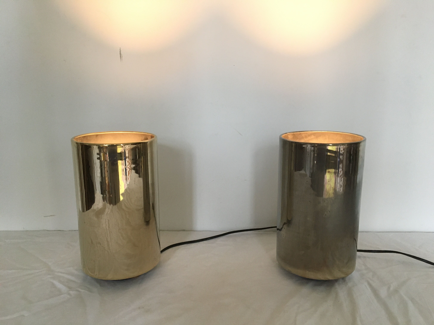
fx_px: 364
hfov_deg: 61.7
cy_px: 162
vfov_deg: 48.2
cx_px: 217
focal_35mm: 29
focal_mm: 4.15
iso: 200
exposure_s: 1/33
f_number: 2.2
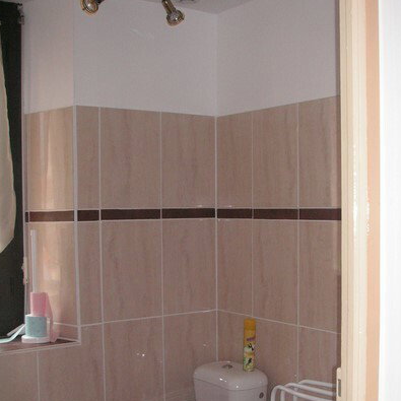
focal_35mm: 51
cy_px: 264
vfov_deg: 33.1
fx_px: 668
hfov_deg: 33.4
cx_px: 212
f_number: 3.3
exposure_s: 1/45
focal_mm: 6.3
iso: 160
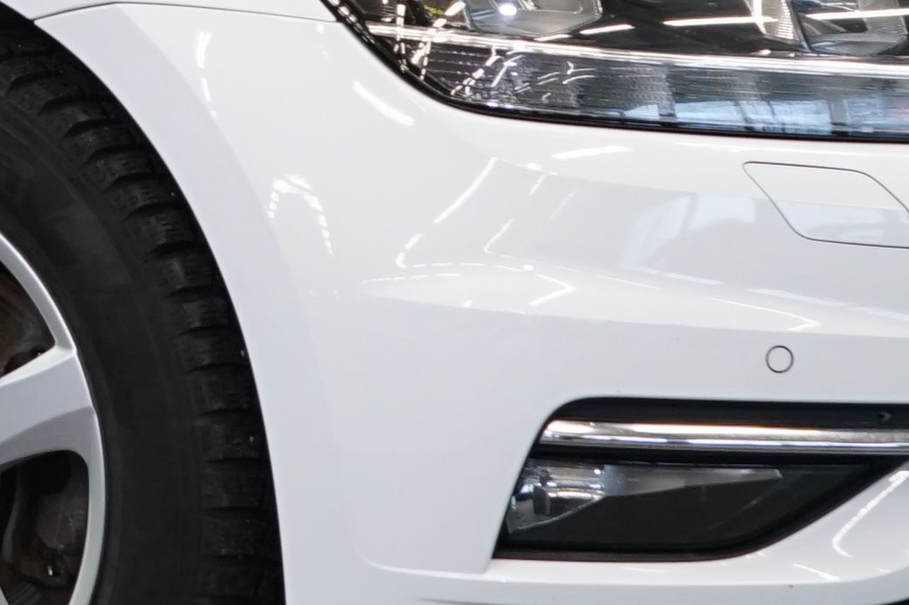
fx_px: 4972
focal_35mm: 197
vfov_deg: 6.9
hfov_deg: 10.3
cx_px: -183
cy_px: -246
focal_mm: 34
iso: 500
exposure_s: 1/30
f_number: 5.6
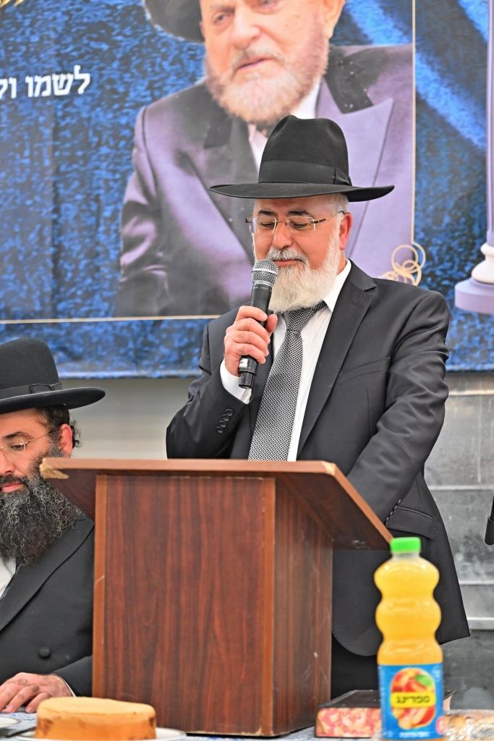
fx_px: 2160
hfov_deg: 13.0
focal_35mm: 105
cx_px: 247
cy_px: 370
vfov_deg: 19.5
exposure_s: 1/320
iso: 640
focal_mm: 105
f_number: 4
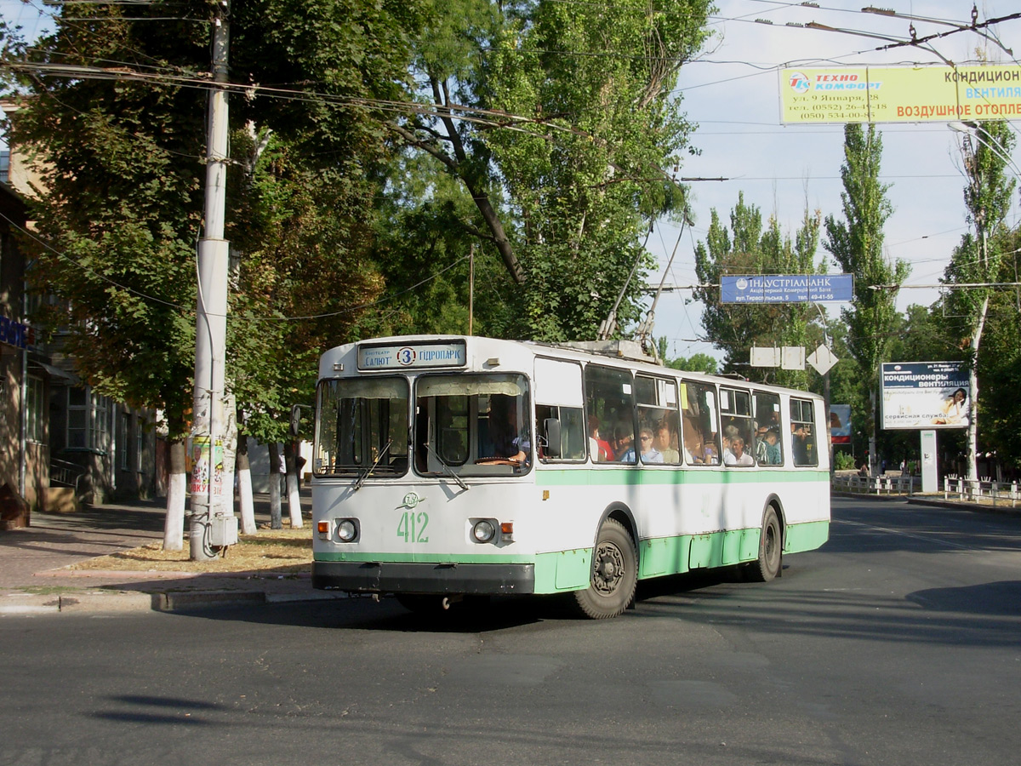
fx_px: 1534
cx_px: 510
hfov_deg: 36.8
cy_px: 383
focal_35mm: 52
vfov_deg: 28.0
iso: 50
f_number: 3.2
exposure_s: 1/609
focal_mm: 8.5
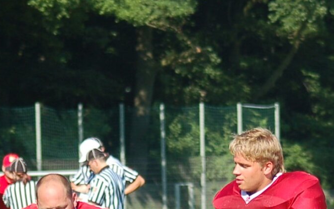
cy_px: 241
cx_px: 245
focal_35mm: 427
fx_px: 3888
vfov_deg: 3.1
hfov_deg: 4.9
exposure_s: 1/1000
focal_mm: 86
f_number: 4
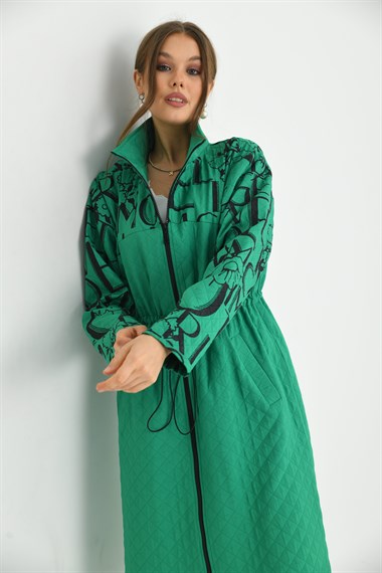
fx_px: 891
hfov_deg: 24.2
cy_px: 286
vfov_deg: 35.6
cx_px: 191
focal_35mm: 56
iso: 200
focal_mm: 56
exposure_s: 1/125
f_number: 5.6
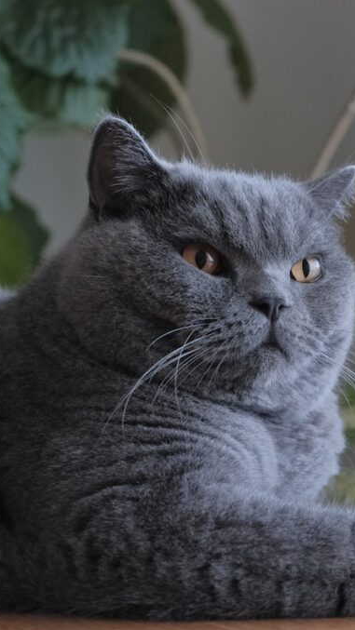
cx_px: 269
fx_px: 1405
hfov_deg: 14.3
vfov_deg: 25.3
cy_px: 317
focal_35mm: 84
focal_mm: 35
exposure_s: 1/60
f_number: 4.5
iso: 1600
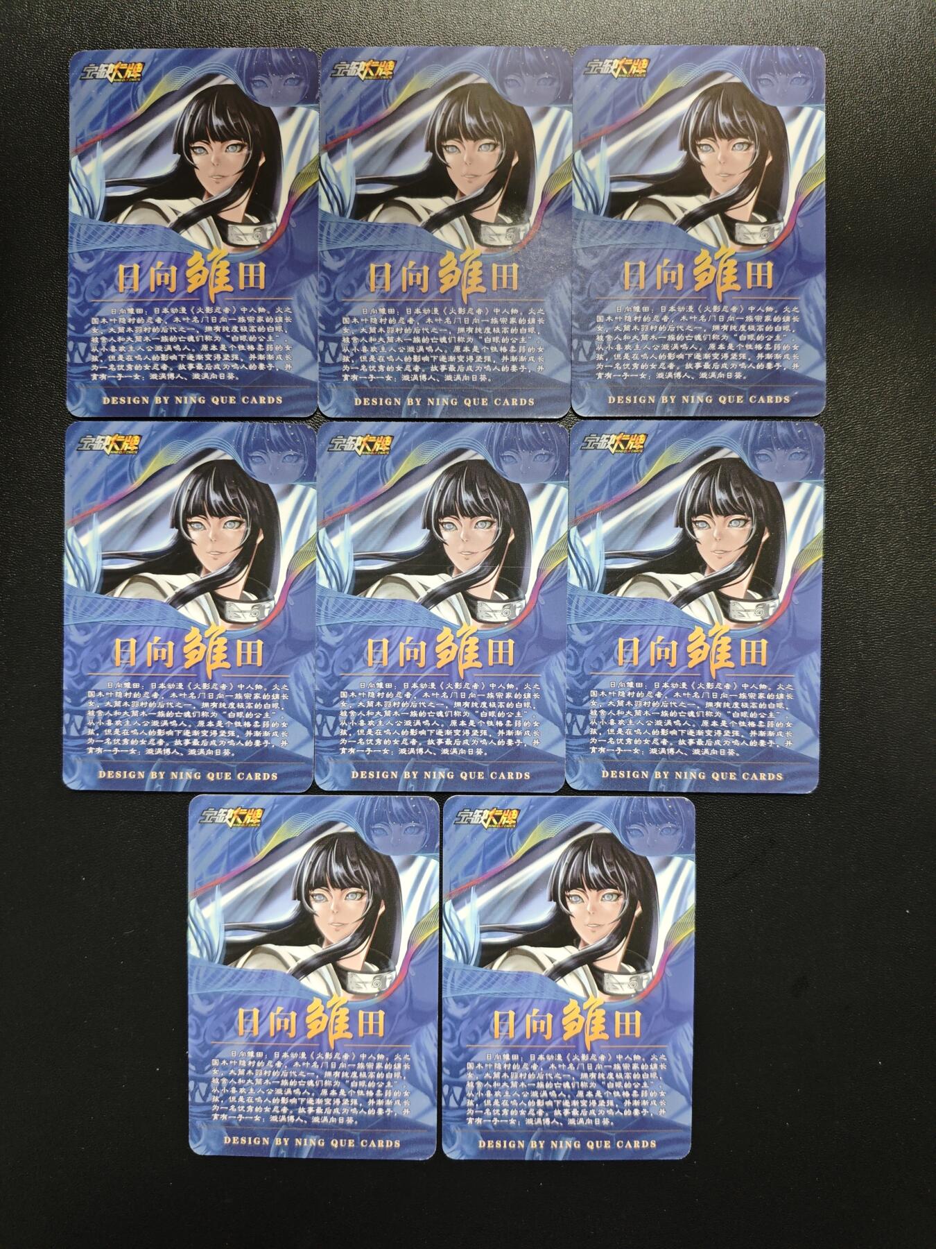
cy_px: 624
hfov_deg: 53.1
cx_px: 468
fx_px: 937
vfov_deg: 67.3
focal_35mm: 26
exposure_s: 1/50
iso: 320
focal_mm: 4.94
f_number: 1.5
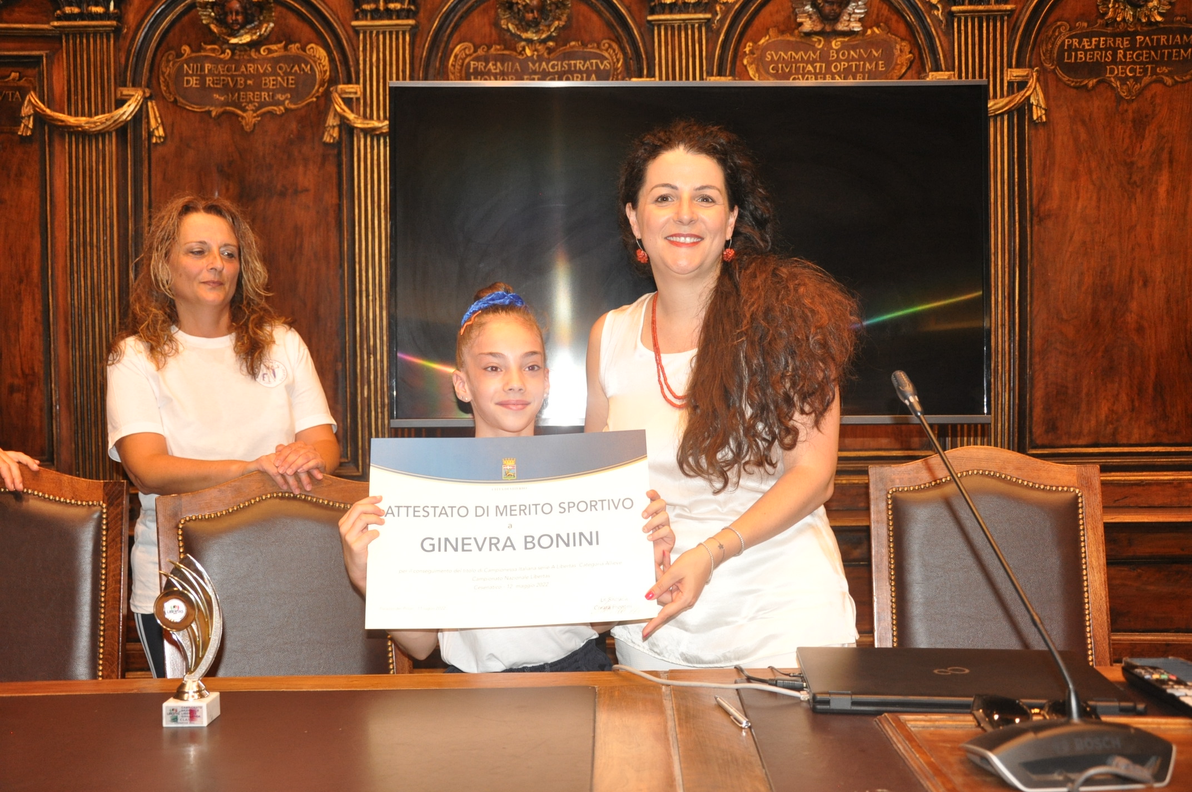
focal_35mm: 38
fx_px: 1240
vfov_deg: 35.4
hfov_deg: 51.3
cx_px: 596
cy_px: 396
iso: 800
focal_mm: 25
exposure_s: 1/60
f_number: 4
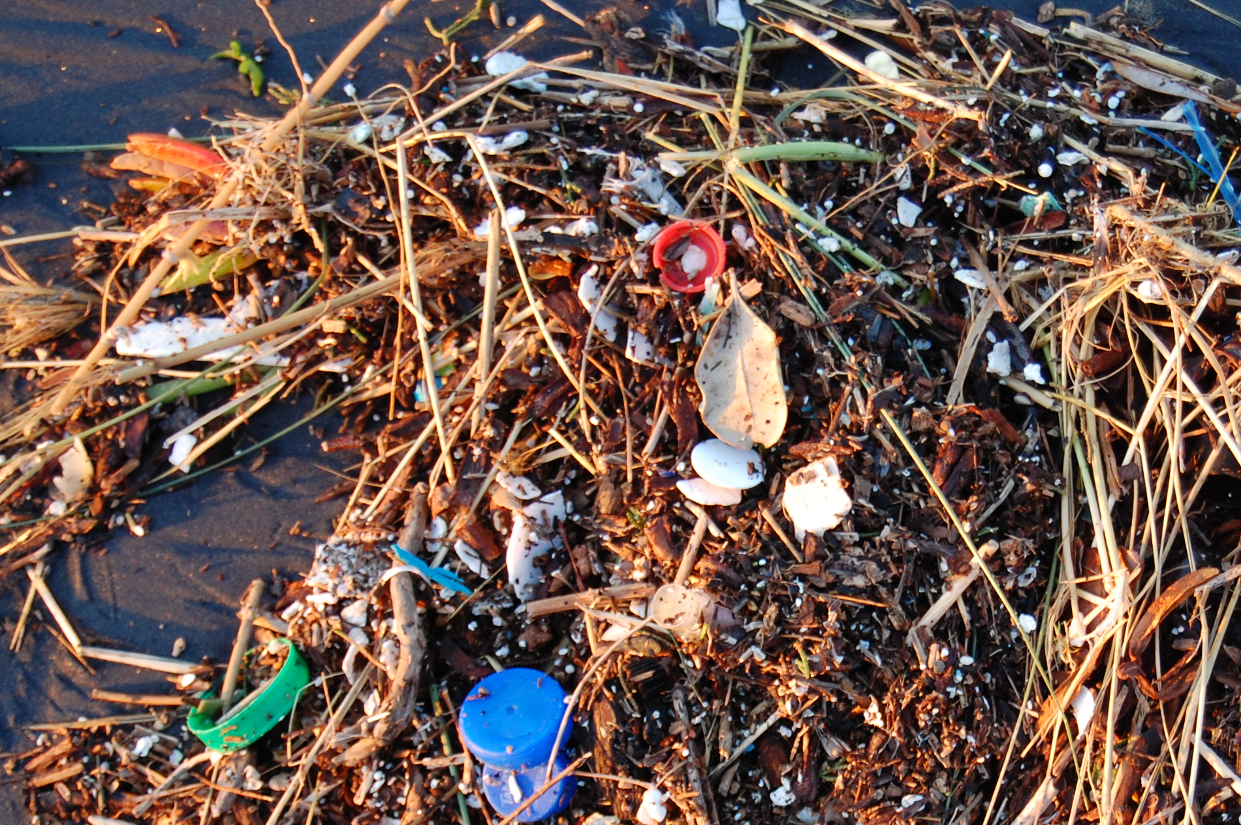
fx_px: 3678
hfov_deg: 19.1
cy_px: 634
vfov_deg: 12.8
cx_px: 836
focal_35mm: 107
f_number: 5.3
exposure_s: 1/40
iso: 400
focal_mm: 45
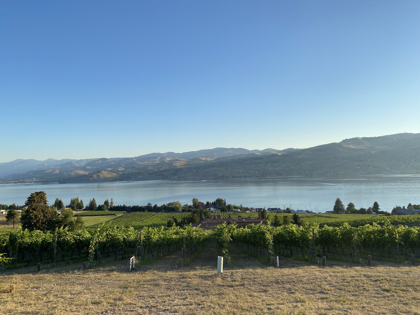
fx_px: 315
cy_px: 158
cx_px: 210
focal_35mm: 26
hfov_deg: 67.3
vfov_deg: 53.1
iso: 32
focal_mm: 4.25
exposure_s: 1/1585
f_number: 1.8
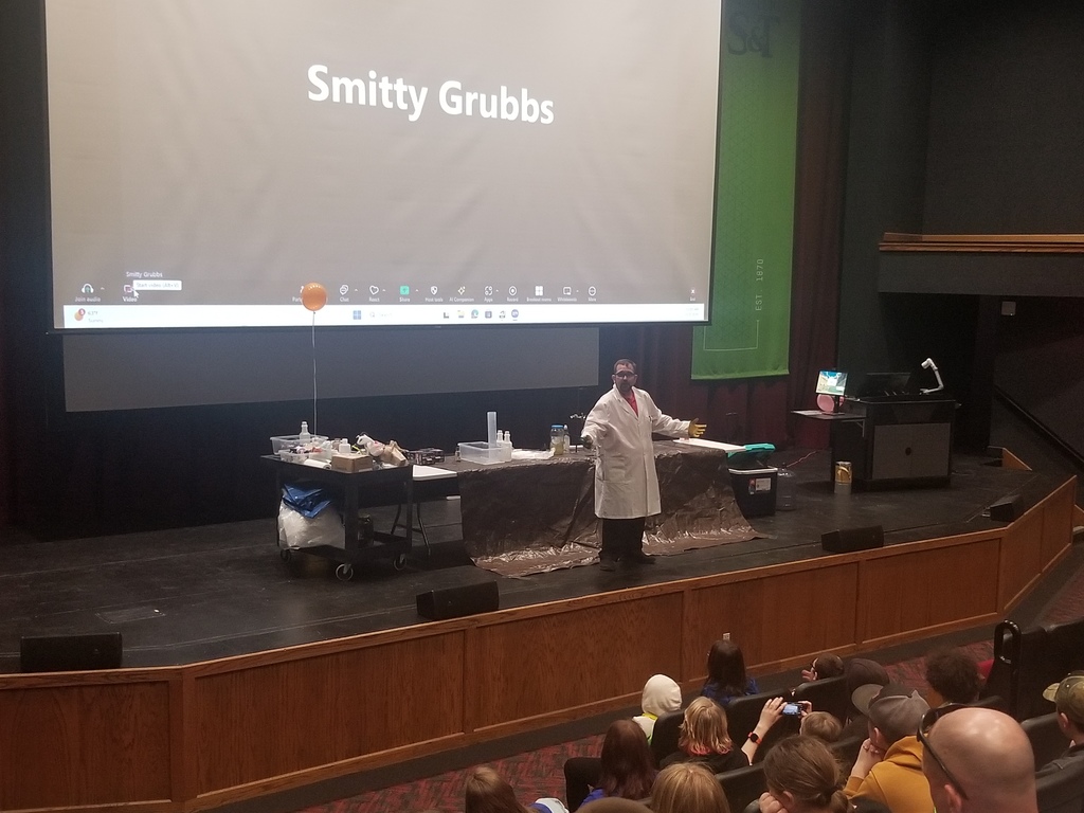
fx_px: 814
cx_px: 542
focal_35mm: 26
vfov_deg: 53.1
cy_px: 406
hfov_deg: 67.3
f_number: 1.7
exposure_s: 1/24
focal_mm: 4.25
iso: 250
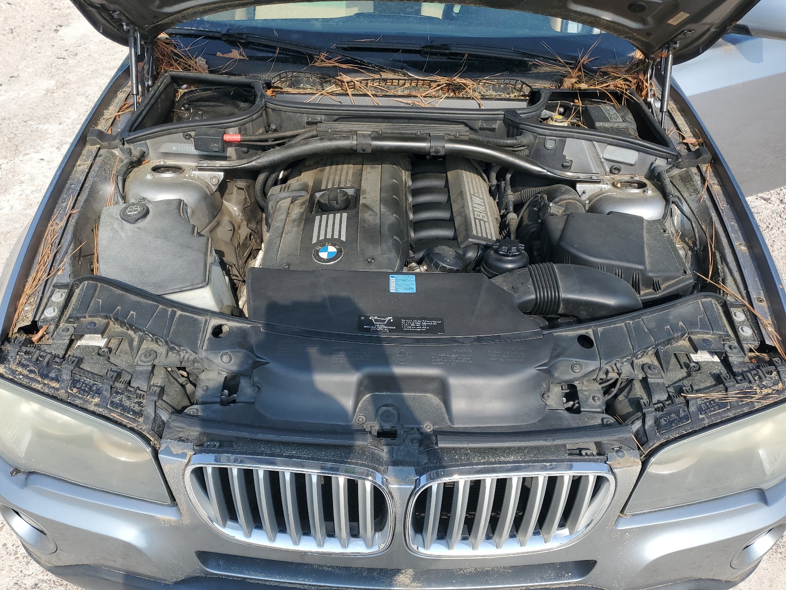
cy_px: 295
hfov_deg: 67.3
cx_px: 393
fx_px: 590
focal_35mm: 26
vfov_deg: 53.1
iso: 50
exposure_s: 1/1429
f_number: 1.5
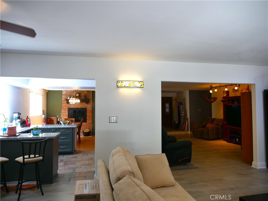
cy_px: 100
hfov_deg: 71.6
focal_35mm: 24
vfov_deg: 56.8
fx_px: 186
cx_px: 134
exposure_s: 1/60
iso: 200
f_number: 2.8
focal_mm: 12
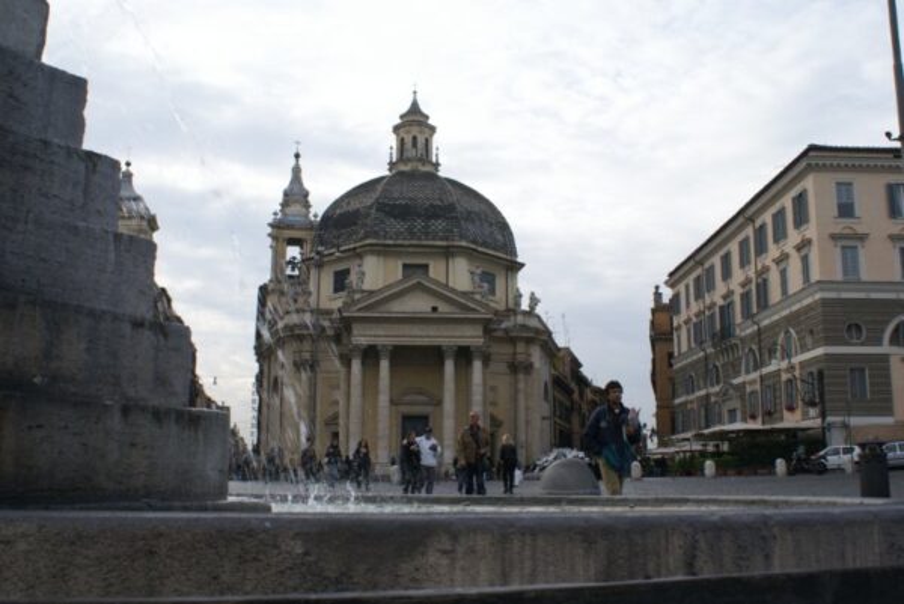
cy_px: 302
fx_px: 905
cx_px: 452
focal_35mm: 36
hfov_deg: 53.1
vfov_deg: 36.9
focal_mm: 24
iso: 100
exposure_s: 1/125
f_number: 10
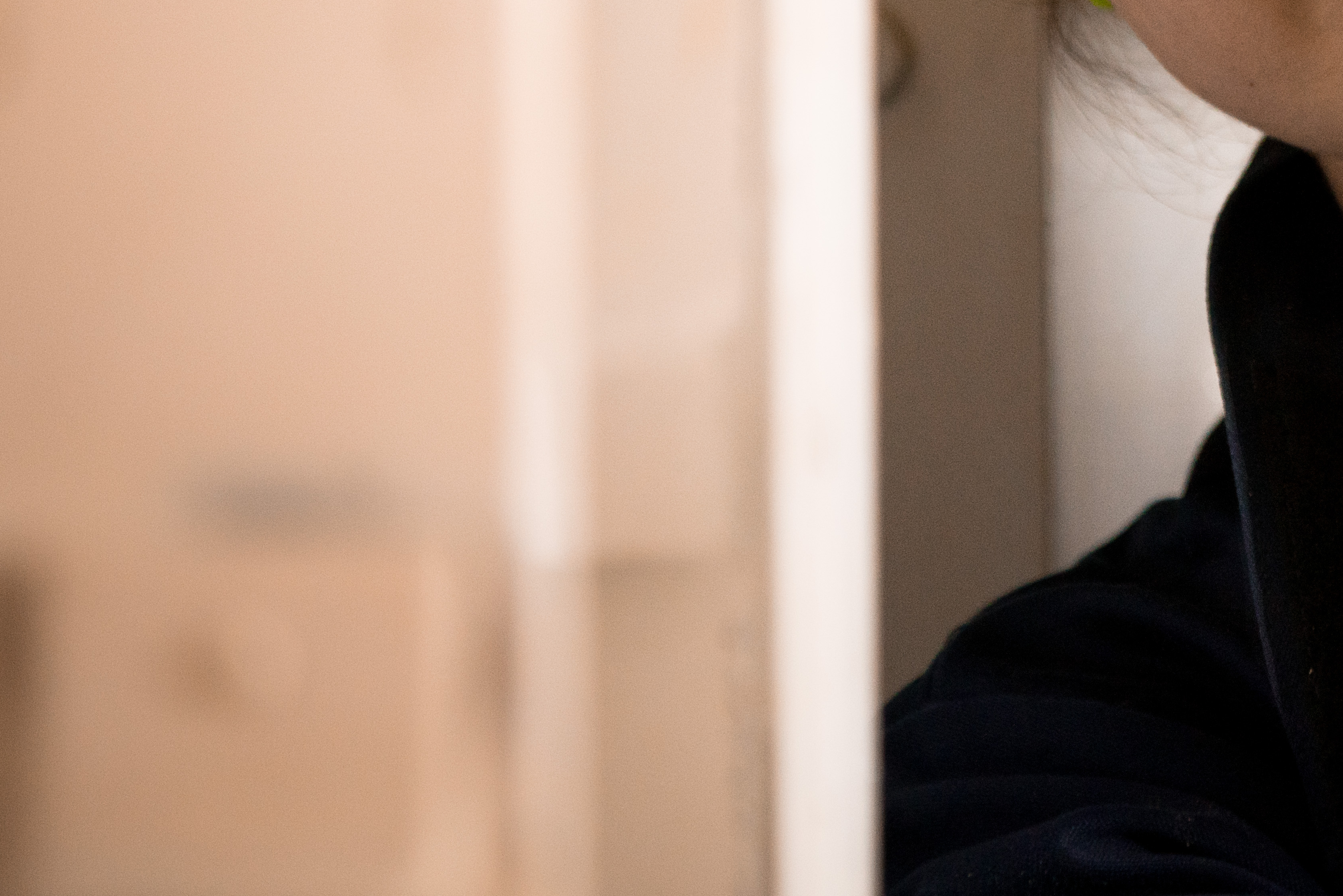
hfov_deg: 11.7
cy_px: -110
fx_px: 6455
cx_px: 1507
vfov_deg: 7.9
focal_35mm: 173
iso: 1250
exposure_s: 1/60
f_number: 4
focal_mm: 73
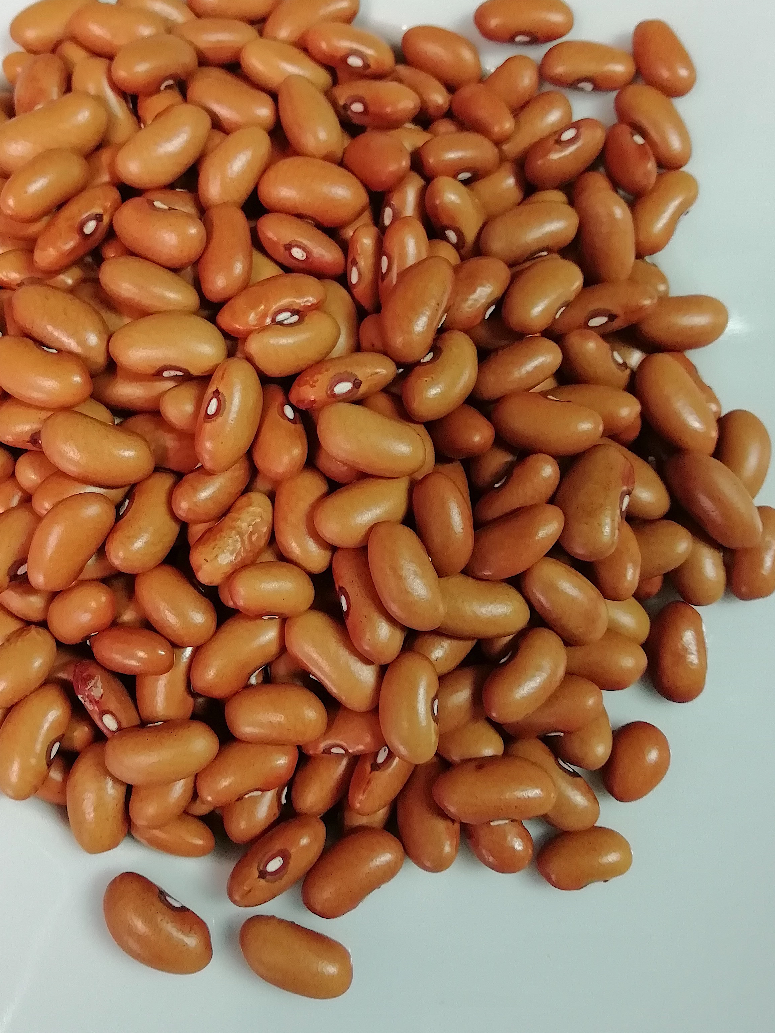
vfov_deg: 52.5
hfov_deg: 40.4
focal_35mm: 35
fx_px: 1045
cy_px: 447
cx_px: 289
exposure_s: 1/33.3
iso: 100
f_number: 2.2
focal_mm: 3.46
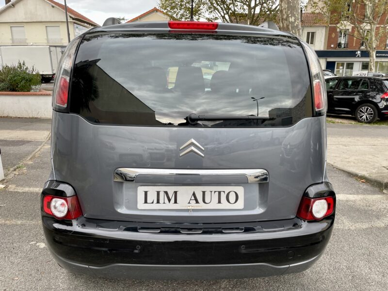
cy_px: 146
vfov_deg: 53.1
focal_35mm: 26
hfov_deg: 67.3
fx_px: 291
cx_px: 194
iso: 32
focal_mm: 4.2
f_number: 1.6
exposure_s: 1/142
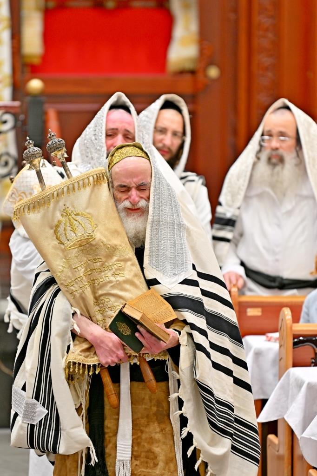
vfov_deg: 6.9
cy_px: 238
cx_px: 158
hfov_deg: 4.6
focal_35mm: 300
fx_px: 3965
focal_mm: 200
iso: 160
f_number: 2.8
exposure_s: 1/250
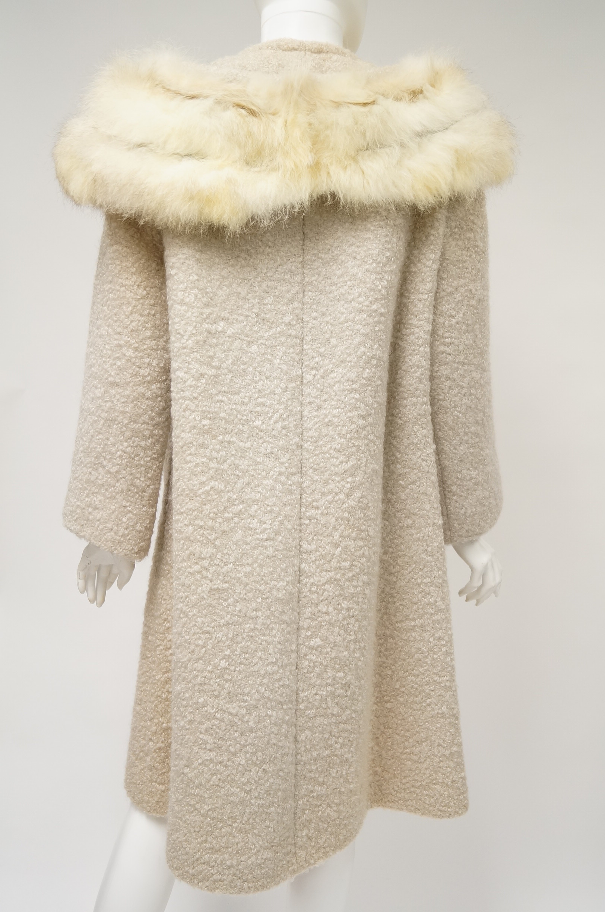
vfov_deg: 53.2
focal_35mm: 36
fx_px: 911
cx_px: 302
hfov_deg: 36.8
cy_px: 456
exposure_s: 1/60
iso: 800
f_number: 4
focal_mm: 24
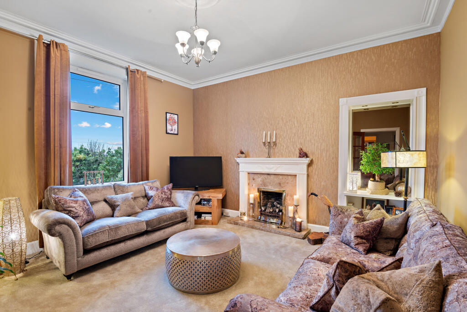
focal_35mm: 16
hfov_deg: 96.7
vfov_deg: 73.8
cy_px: 156
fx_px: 208
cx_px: 234
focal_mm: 16
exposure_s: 1.6
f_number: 9
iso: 250
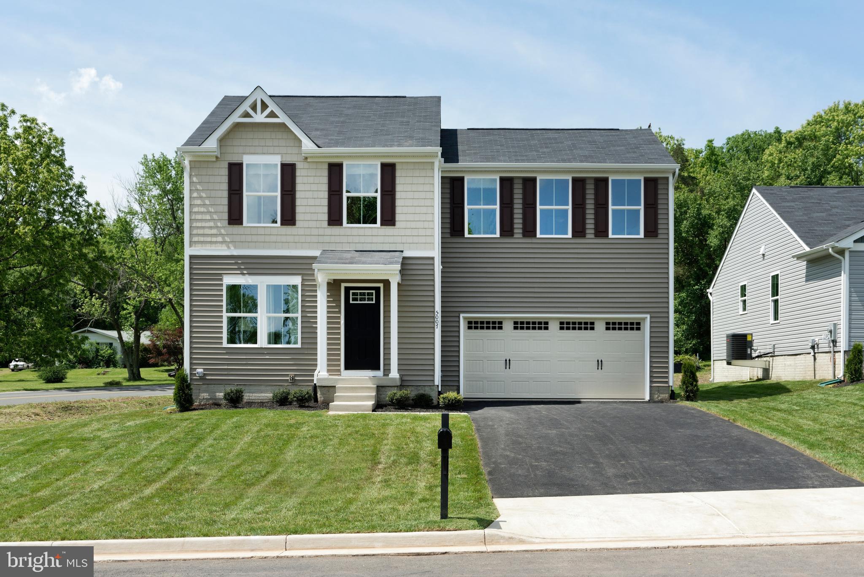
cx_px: 432
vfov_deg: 31.9
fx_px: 1008
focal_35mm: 42
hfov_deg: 46.4
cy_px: 288
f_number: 11
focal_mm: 42
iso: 320
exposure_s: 1/500
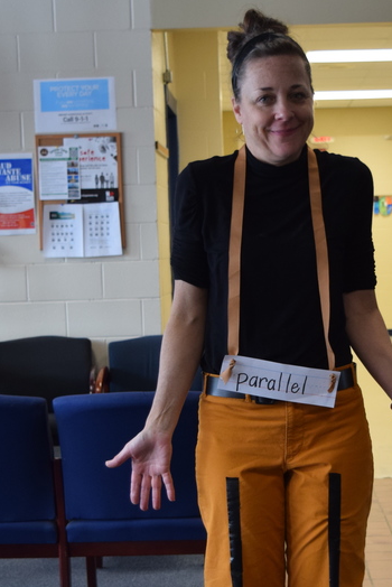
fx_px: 1386
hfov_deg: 16.0
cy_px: 379
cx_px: 286
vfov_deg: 23.8
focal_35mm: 85
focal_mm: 29
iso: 640
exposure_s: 1/60
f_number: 4.2
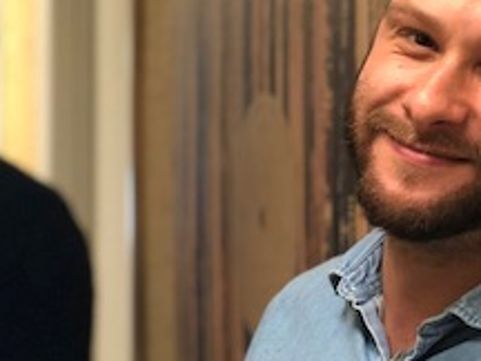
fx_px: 2154
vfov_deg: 9.5
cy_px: 381
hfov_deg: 12.5
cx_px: -86
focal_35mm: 155
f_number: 2.4
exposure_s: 1/30
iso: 125
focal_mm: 6
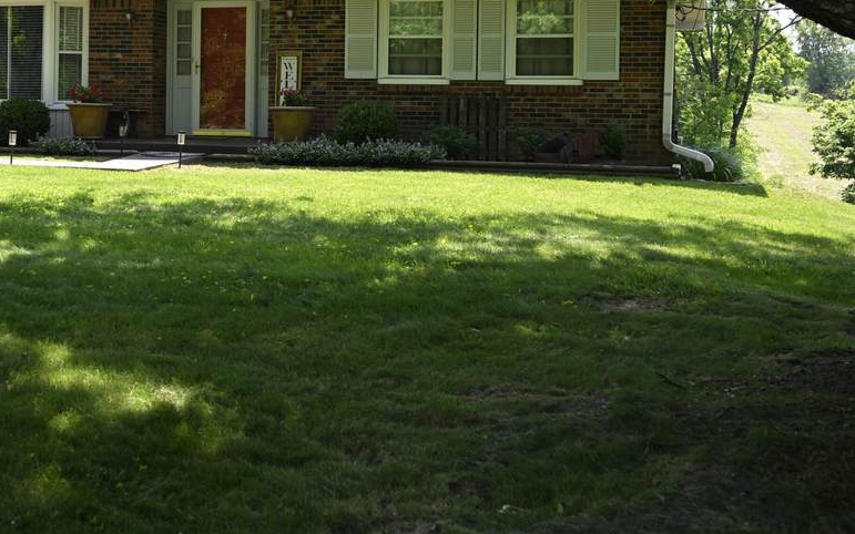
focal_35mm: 45
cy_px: 94
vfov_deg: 28.0
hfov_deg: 43.4
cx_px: 235
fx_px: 1045
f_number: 5
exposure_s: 1/100
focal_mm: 26.5
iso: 64
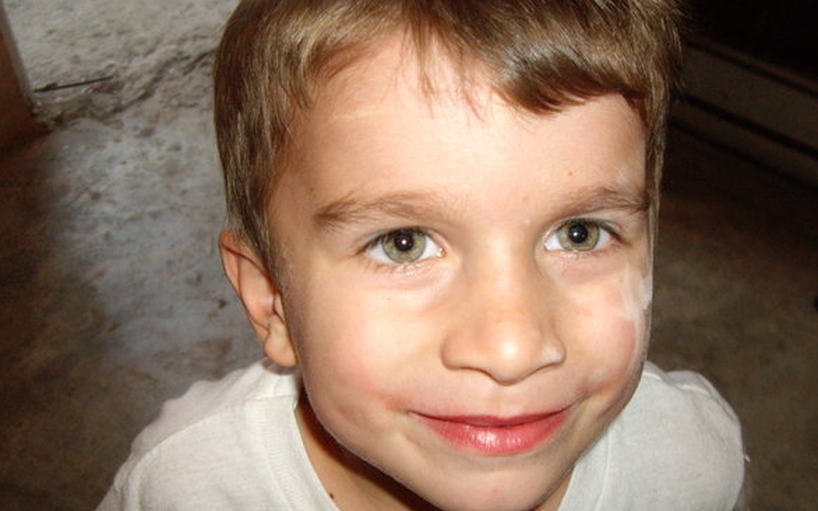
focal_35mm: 44
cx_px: 403
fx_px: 981
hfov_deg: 45.3
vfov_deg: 29.2
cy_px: 278
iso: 200
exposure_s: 1/40
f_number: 2.7
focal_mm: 6.2
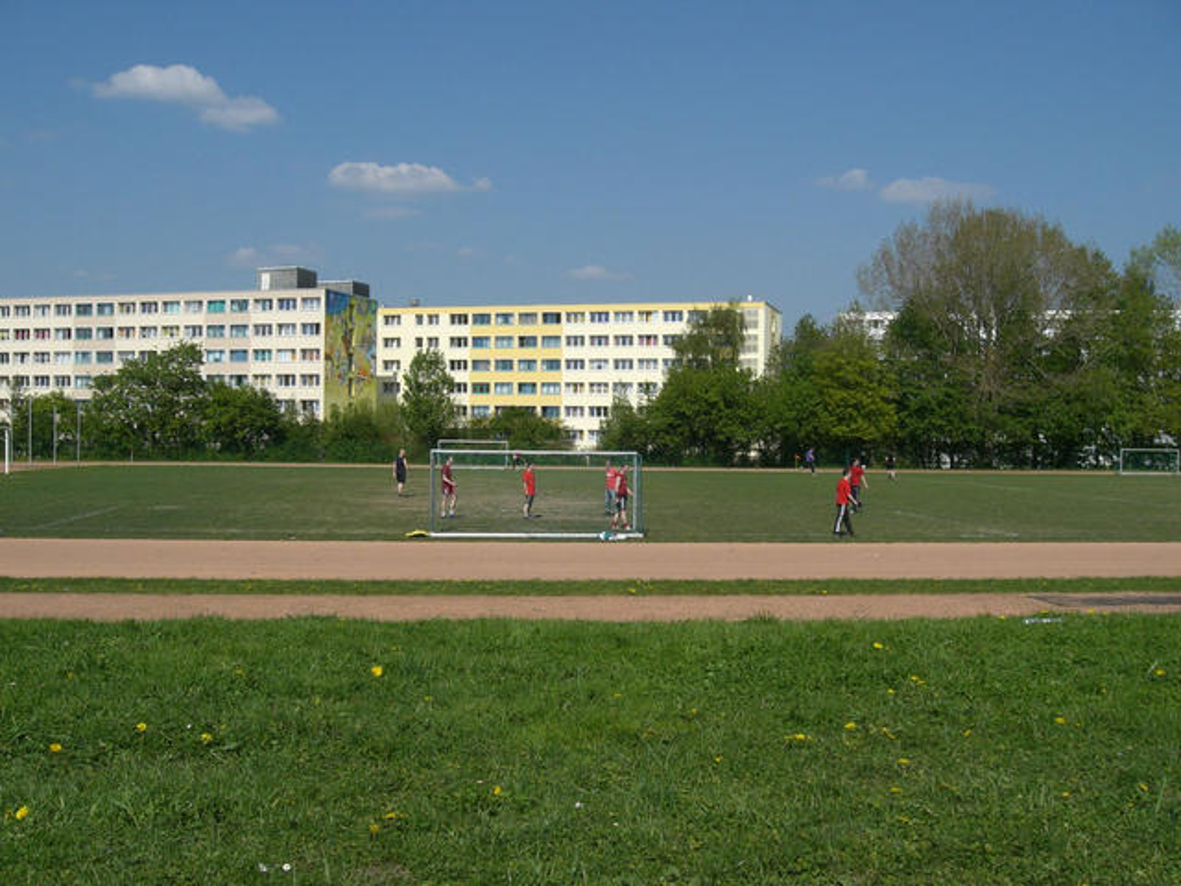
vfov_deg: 37.7
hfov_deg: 49.0
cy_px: 443
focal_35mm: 38
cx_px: 590
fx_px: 1296
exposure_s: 1/1000
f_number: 4.4
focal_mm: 6.3
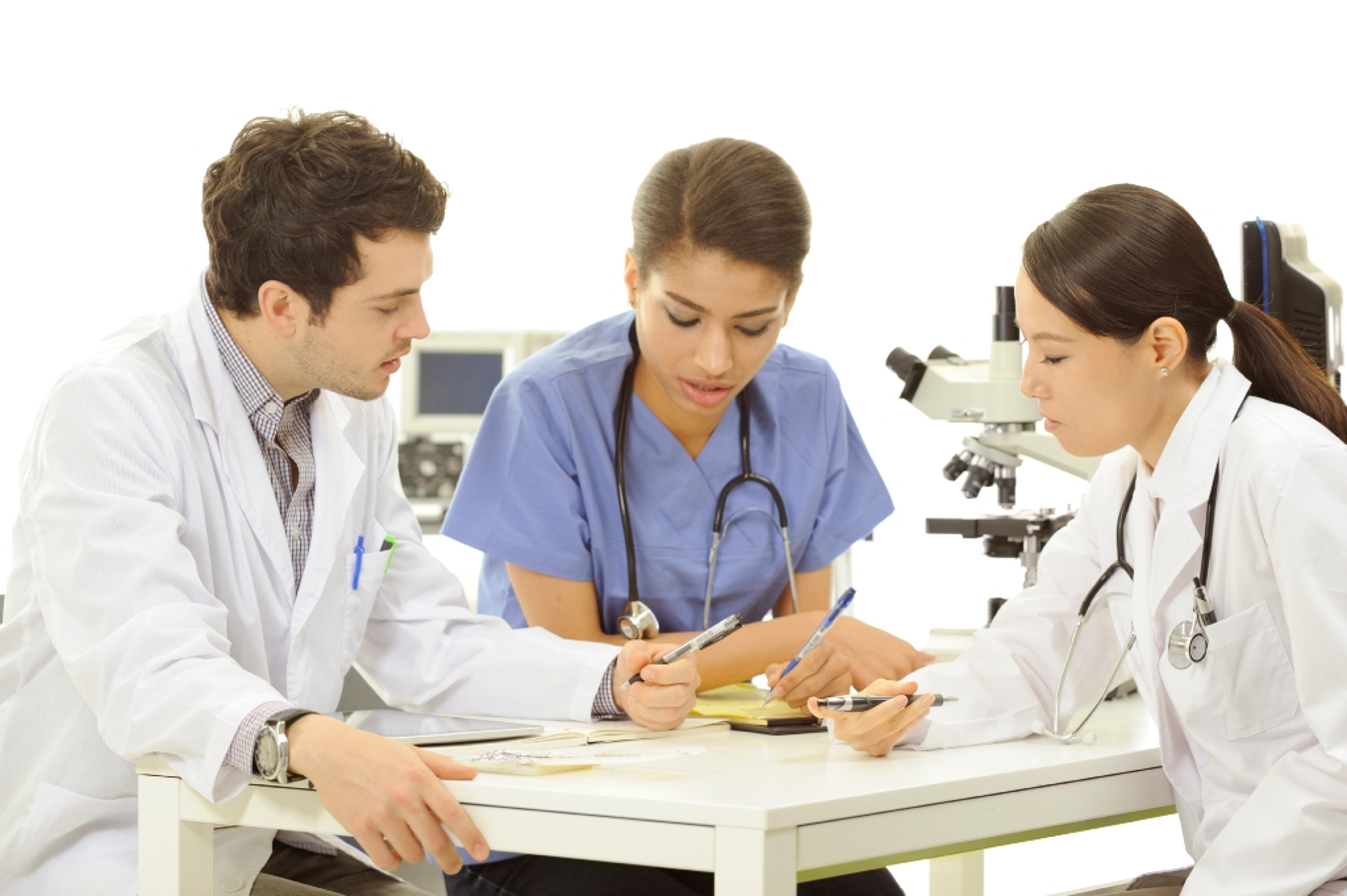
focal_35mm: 135
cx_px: 674
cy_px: 448
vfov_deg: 10.1
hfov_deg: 15.2
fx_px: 5047
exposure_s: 1/160
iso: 200
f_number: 4.5
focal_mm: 135
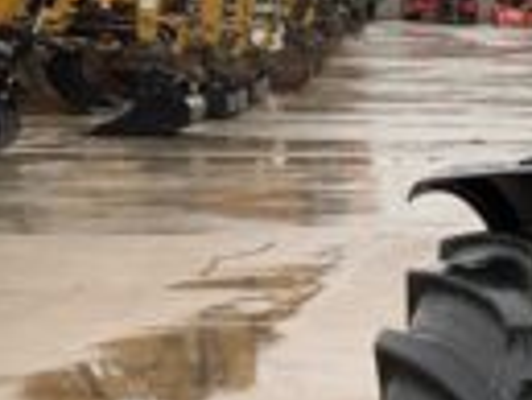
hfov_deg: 11.5
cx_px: 1245
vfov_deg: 10.3
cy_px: 243
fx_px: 2215
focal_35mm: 144
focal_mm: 3
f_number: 1.8
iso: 32
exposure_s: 1/122
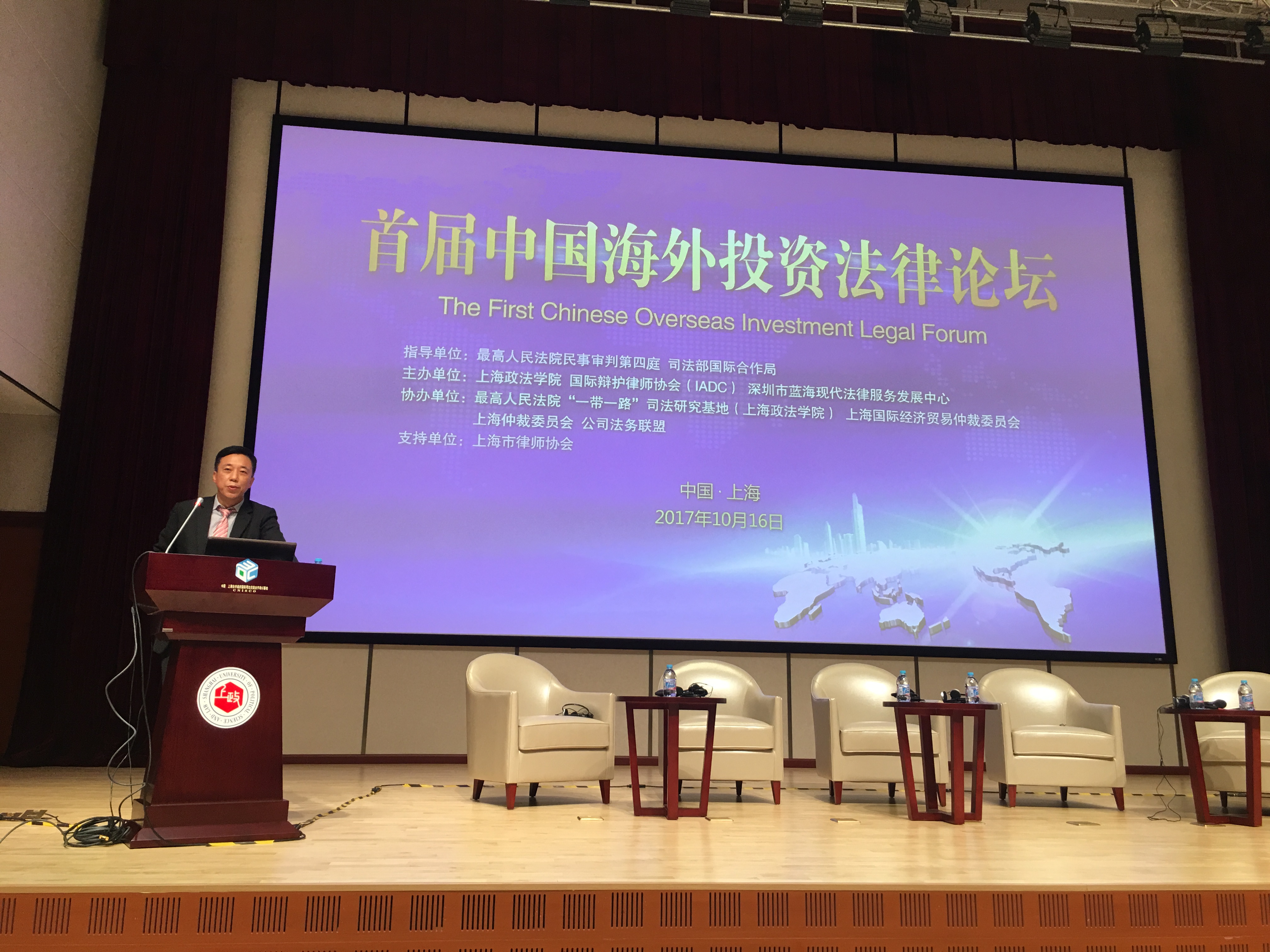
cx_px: 635
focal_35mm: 29
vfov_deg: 48.2
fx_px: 1064
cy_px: 476
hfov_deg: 61.7
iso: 40
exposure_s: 1/33
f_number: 2.2
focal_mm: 4.15
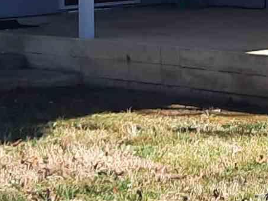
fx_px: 1324
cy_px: -140
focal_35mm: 171
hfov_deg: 11.5
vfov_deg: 8.4
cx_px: 238
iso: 32
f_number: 2
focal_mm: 4.6
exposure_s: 1/410
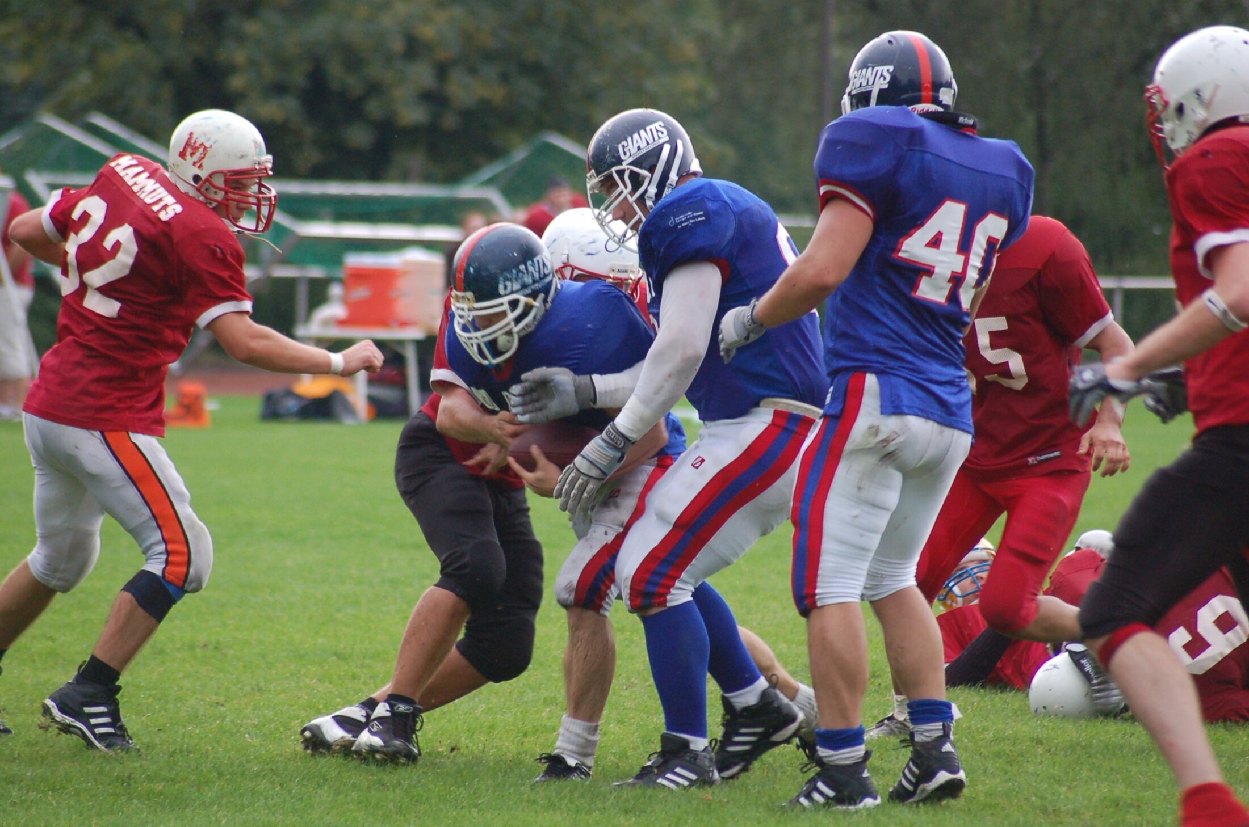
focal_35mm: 330
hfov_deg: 6.3
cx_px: 624
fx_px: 11427
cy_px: 414
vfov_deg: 4.1
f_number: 5.3
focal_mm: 220
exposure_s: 1/320
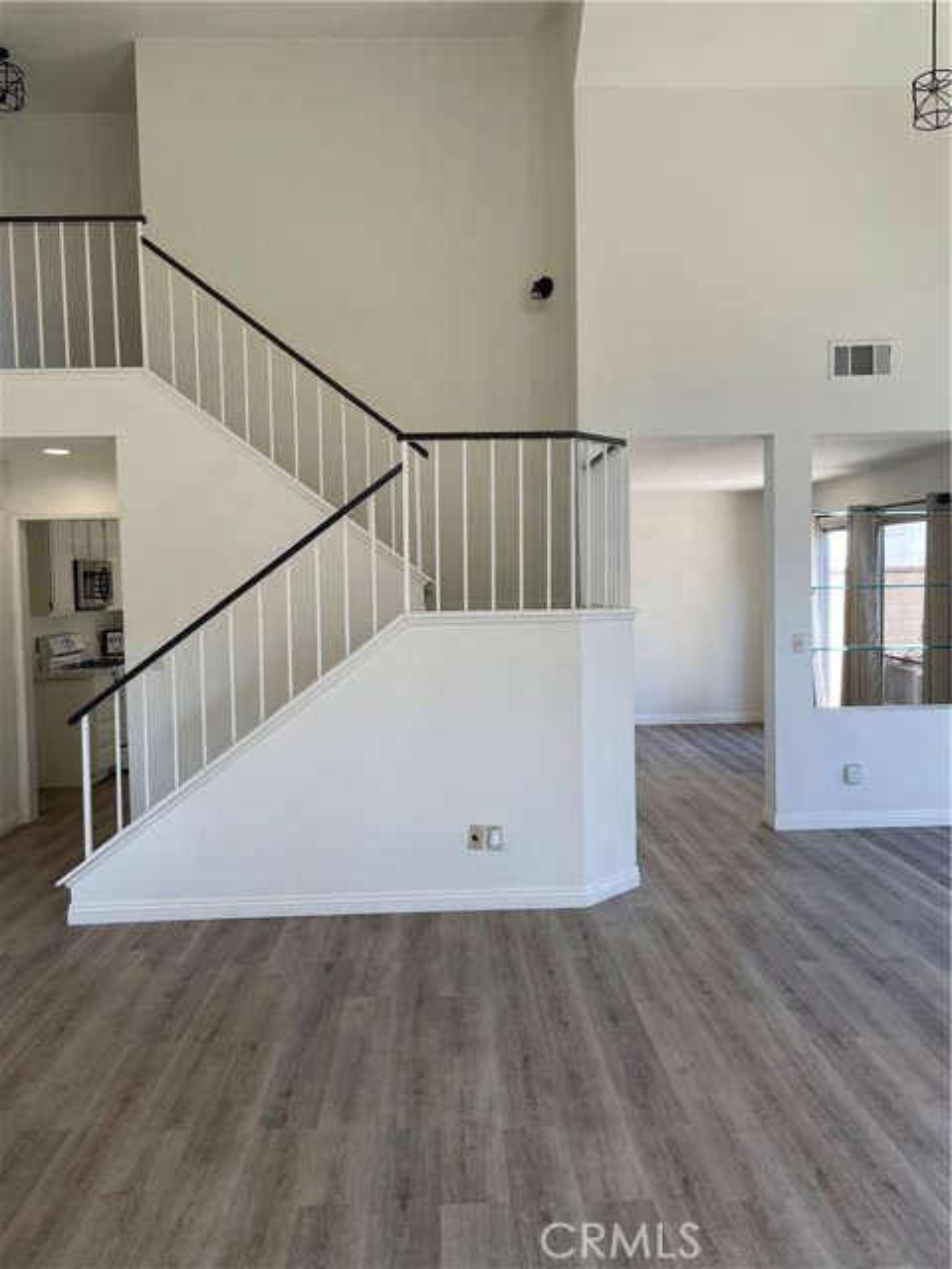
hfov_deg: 53.1
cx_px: 476
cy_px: 634
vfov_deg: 67.3
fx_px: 953
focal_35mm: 26
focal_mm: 4.2
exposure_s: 1/132
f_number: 1.6
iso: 32
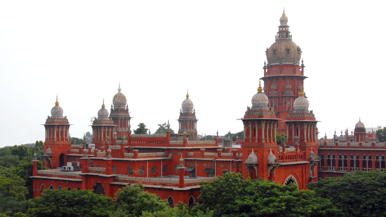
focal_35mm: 51
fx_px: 522
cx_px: 191
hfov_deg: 40.6
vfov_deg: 23.5
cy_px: 130
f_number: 18
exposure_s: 1/60
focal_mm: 32
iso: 200
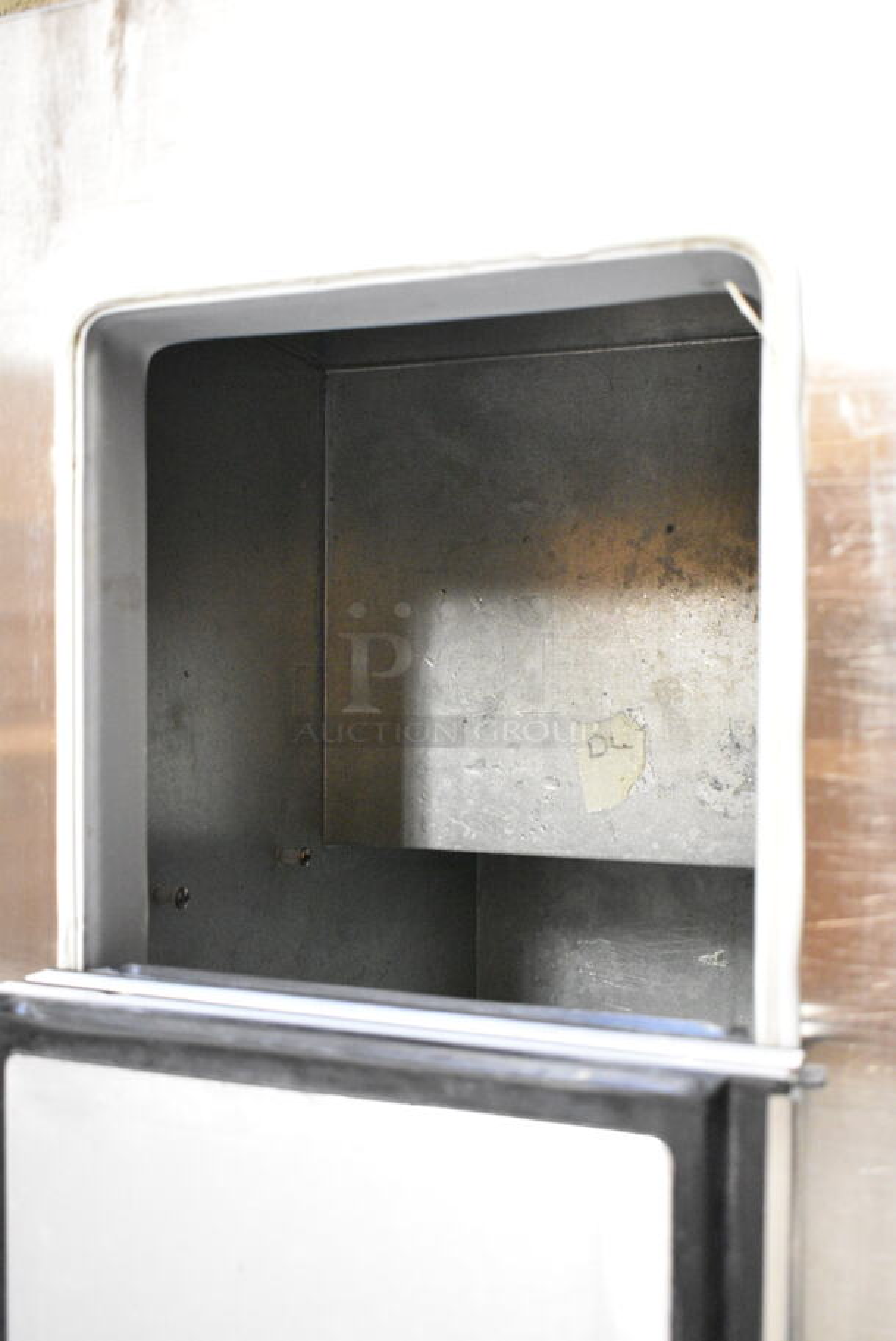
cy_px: 670
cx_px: 448
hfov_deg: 40.0
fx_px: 1230
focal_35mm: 33
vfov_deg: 57.2
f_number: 3.8
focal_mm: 22
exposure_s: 1/100
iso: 6400
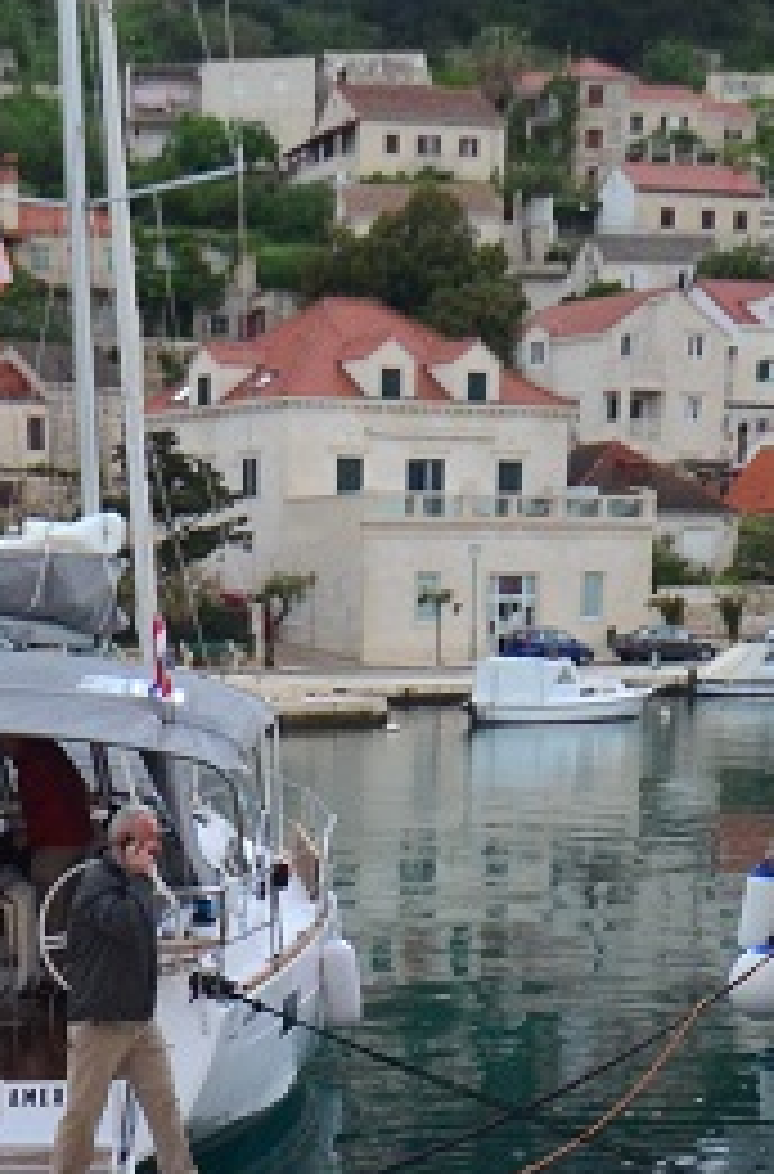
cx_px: 308
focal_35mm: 69
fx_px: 2243
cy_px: 1455
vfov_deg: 25.8
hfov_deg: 19.6
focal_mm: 12
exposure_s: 1/320
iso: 640
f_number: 4
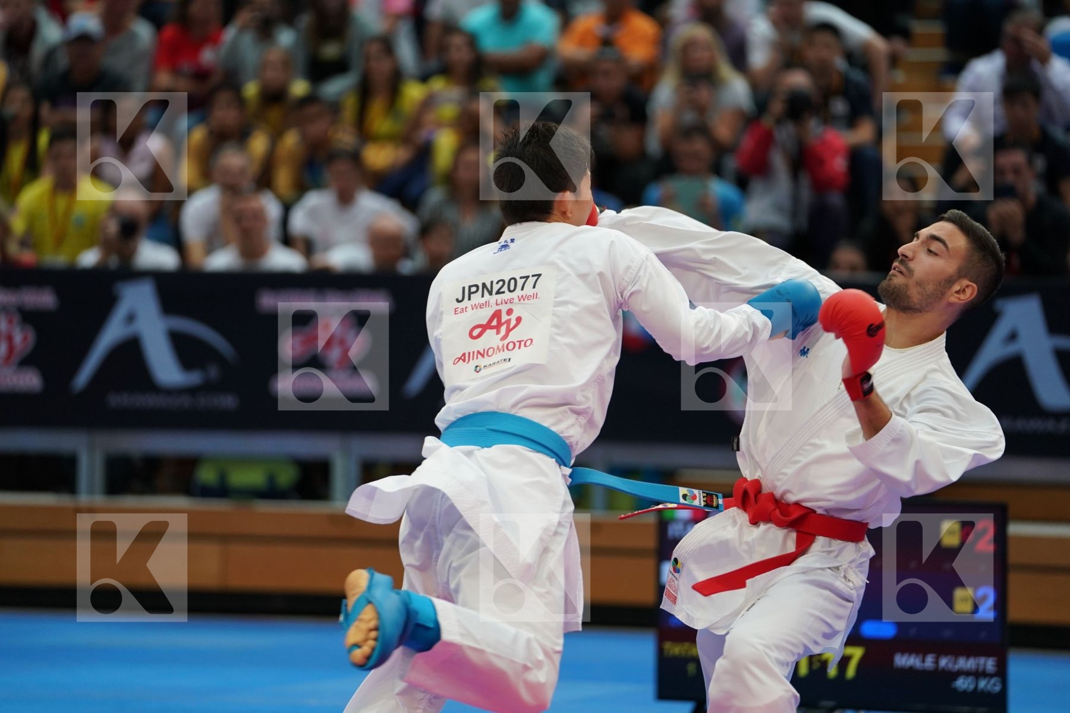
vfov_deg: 8.0
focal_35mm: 171
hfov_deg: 12.0
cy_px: 356
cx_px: 535
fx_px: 5082
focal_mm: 171
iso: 1600
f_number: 2.8
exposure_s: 1/1000
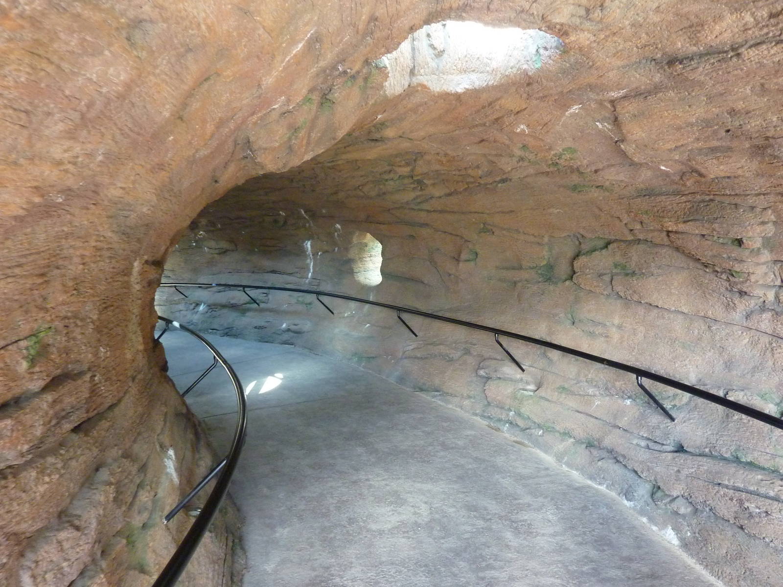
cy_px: 294
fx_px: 565
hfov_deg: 69.4
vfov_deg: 54.9
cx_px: 392
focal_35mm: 25
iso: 400
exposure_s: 1/20
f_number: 3.3
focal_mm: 4.1
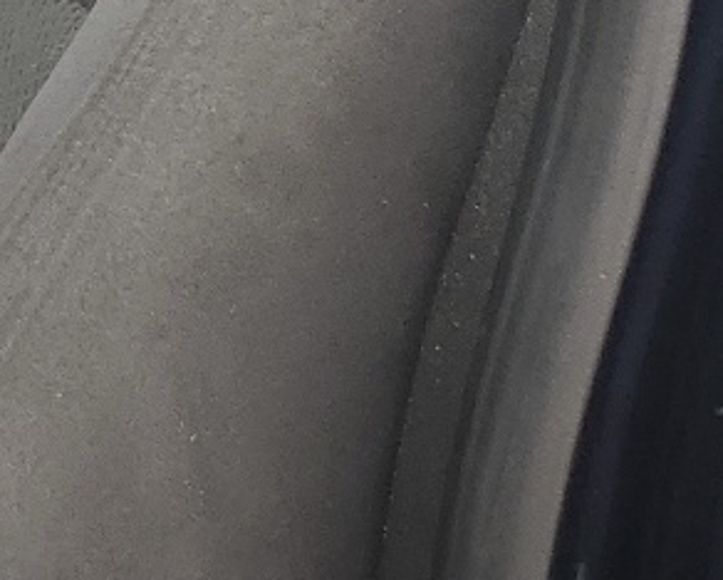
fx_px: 2976
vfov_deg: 10.9
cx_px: -1070
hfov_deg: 11.3
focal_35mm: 139
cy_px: -131
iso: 50
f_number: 1.5
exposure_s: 1/133
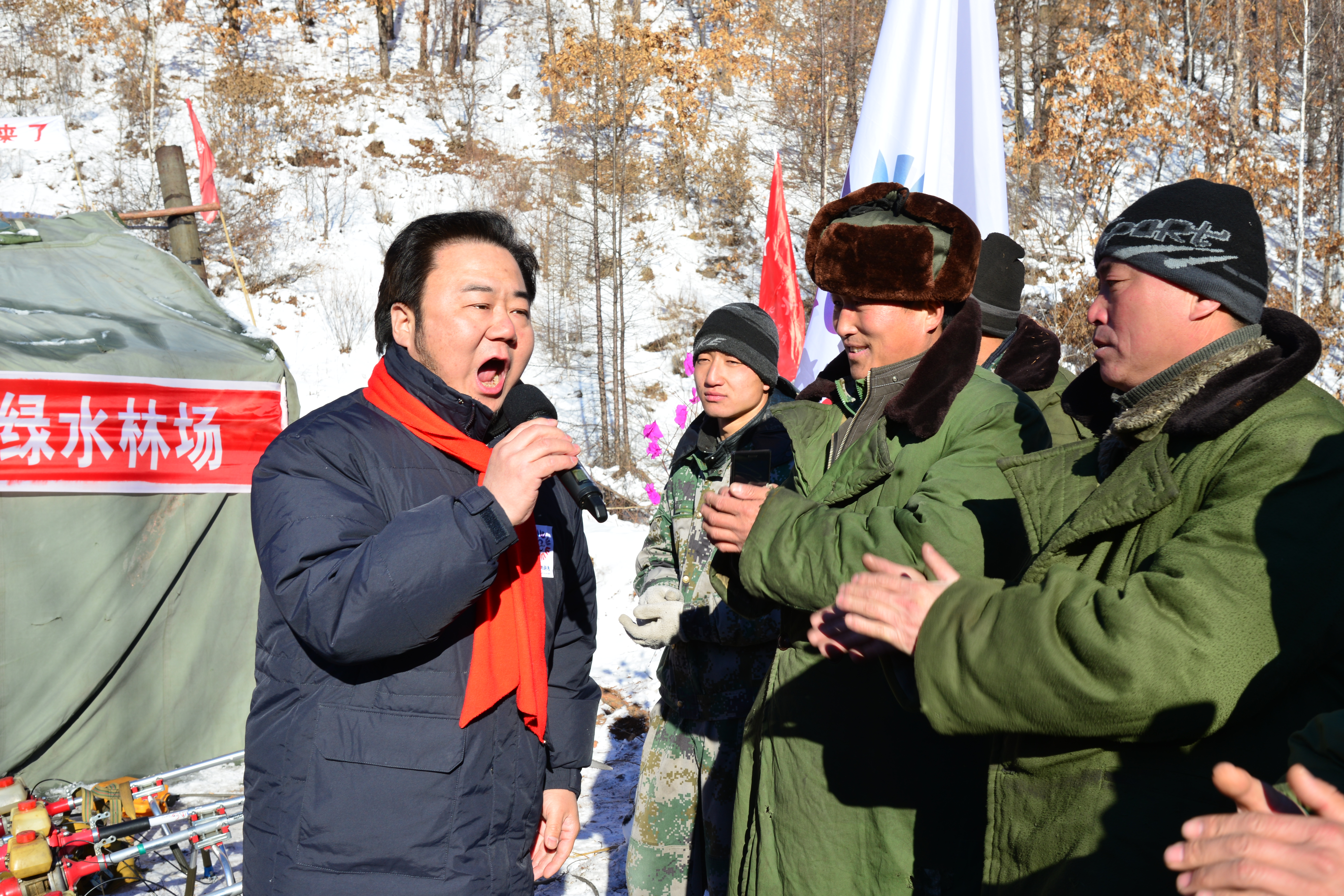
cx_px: 672
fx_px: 1419
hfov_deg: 50.7
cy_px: 448
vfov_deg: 35.1
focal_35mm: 38
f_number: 11
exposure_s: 1/125
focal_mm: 38
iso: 200
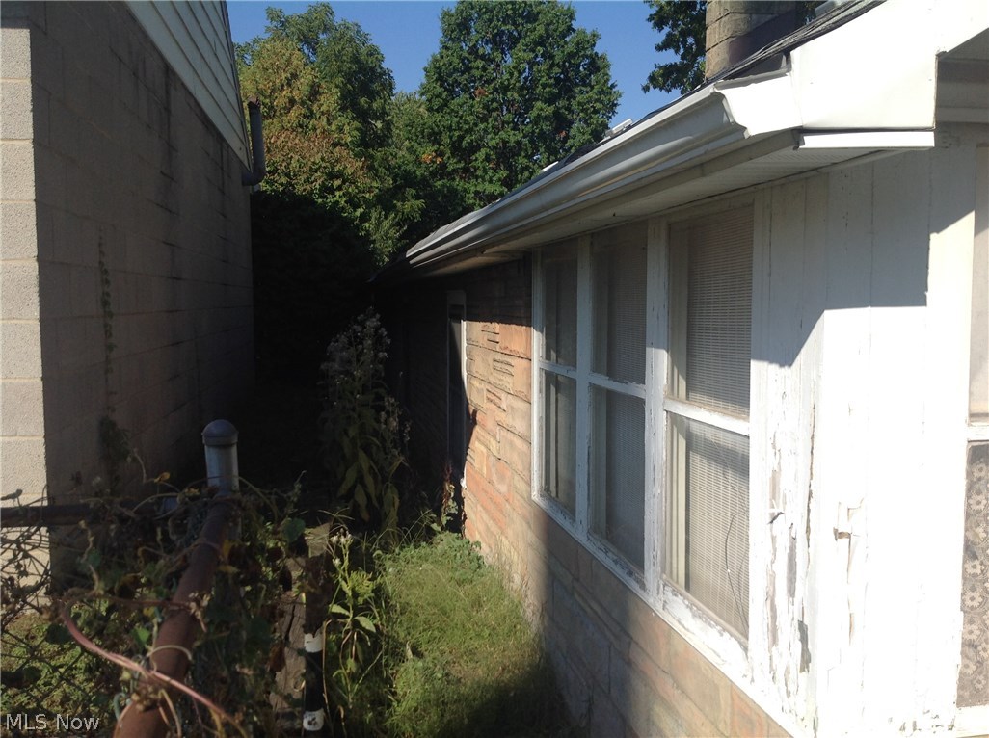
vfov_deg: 40.6
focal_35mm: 35
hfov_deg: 52.7
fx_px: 998
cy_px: 369
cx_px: 494
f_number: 2.4
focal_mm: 4.28
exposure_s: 1/1681
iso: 50
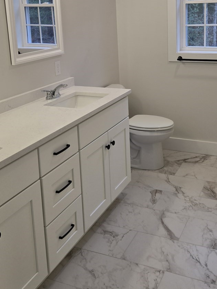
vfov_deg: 43.9
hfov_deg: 34.1
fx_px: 351
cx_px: 143
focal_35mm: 42
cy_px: 88
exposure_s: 1/120
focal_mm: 5.4
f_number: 1.8
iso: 50
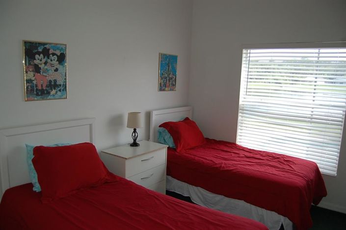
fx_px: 259
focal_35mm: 27
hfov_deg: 67.5
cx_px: 173
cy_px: 115
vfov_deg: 47.8
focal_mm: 18
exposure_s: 1/250
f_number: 3.5
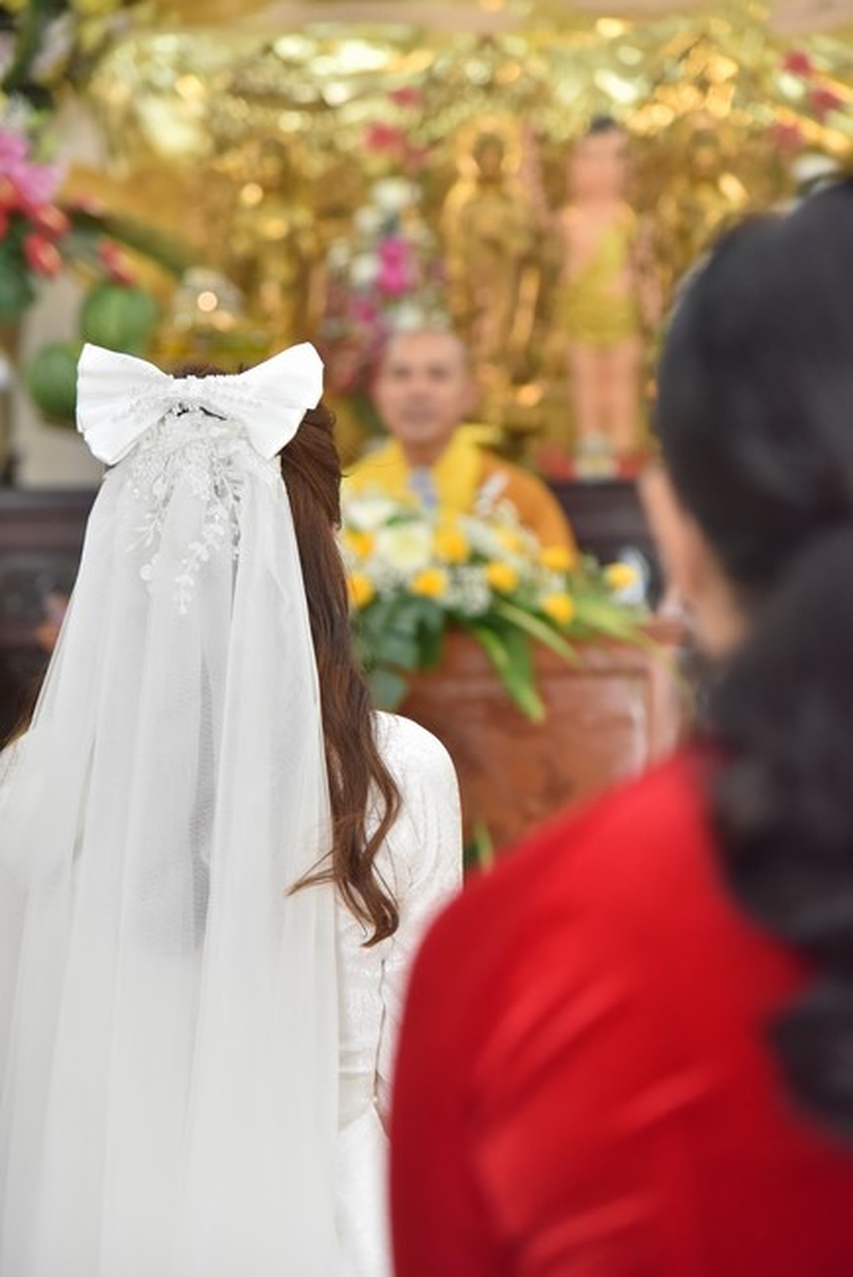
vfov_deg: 17.1
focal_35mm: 120
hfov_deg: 11.4
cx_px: 426
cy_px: 638
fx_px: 4260
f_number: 4.5
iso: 2500
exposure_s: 1/160
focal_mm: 120
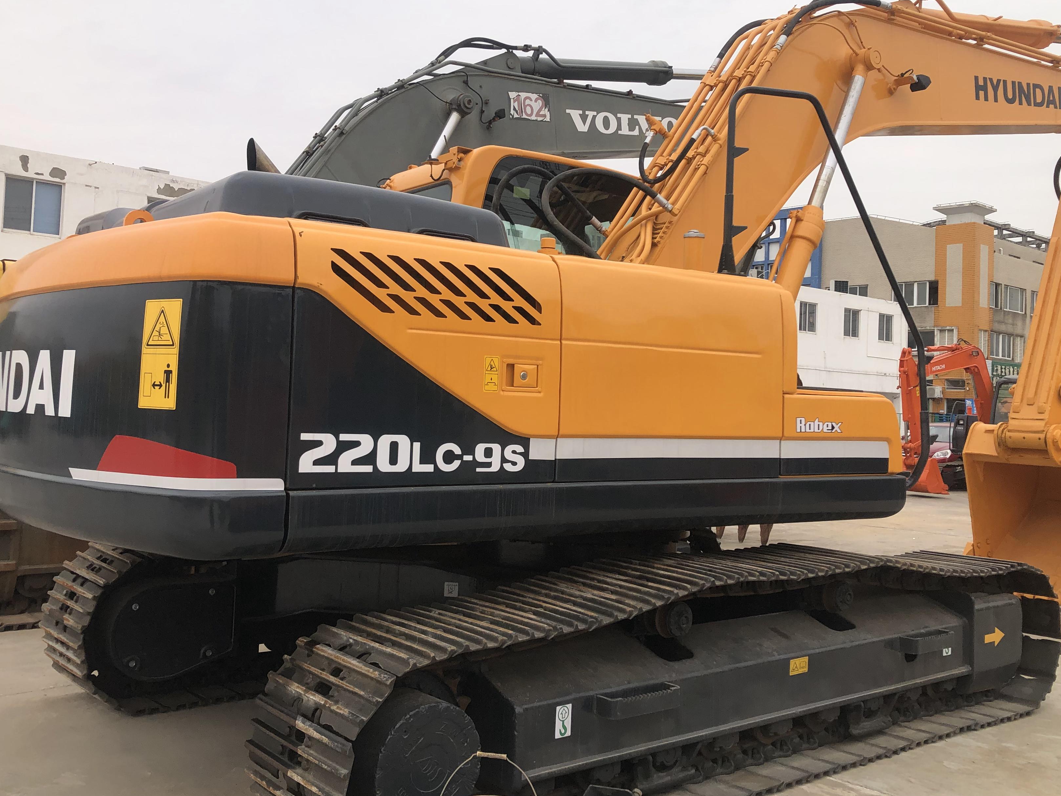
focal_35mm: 35
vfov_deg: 40.7
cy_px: 364
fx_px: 1073
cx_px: 536
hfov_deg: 52.6
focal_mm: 3.99
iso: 20
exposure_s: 1/607
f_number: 1.8
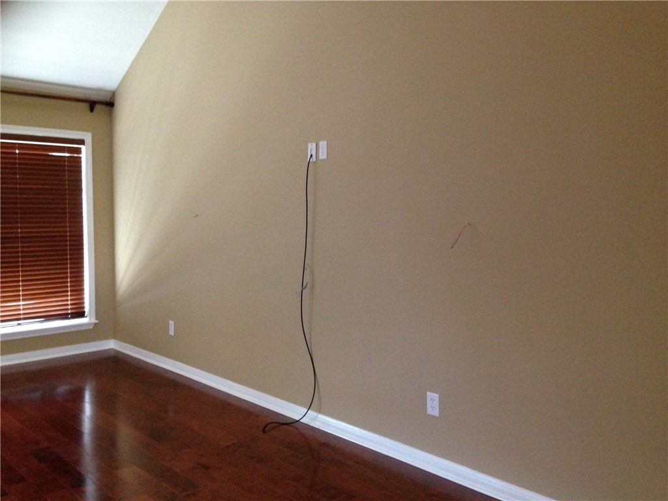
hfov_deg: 55.4
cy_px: 250
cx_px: 334
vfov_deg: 42.9
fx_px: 637
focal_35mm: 33
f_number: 2.4
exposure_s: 1/20
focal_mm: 4.13
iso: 400
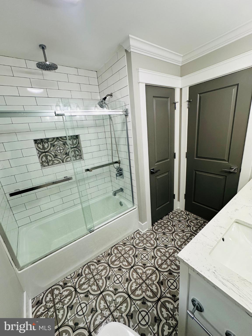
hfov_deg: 85.7
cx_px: 126
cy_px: 168
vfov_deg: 102.1
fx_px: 136
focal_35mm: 14
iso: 160
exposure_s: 1/120
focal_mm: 2.22
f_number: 2.2
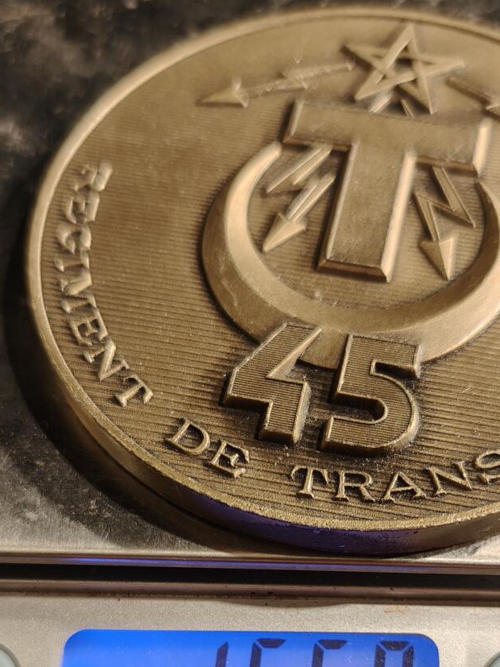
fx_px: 963
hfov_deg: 29.1
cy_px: 582
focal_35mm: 50
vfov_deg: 36.2
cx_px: 295
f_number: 1.6
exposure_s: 1/100
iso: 100
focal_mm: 6.06
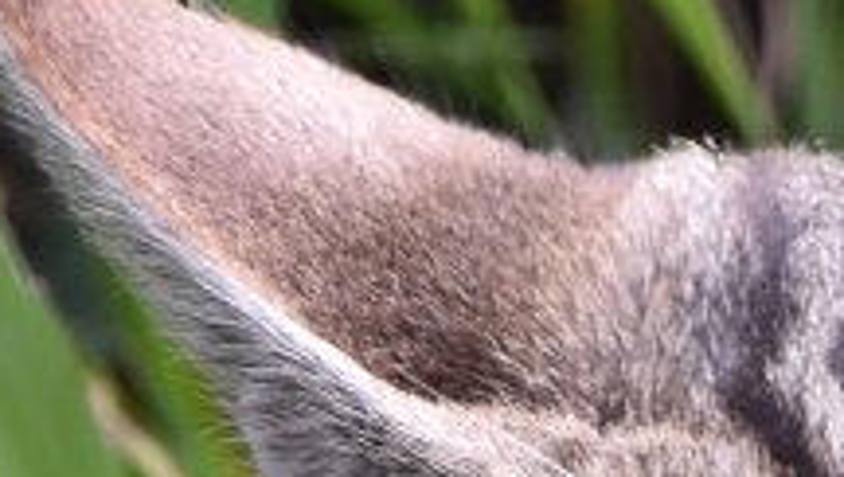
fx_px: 156162
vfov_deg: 0.2
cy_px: 1050
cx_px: 1168
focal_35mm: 6971
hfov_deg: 0.3
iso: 800
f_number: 6.3
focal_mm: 600
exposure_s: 1/250
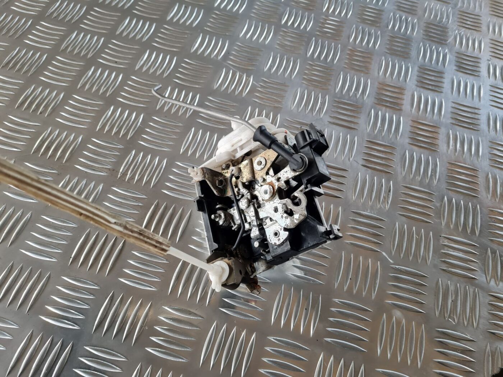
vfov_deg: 53.1
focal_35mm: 26
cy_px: 188
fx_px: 378
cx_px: 252
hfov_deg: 67.3
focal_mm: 5.4
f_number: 1.8
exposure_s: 1/100
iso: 320
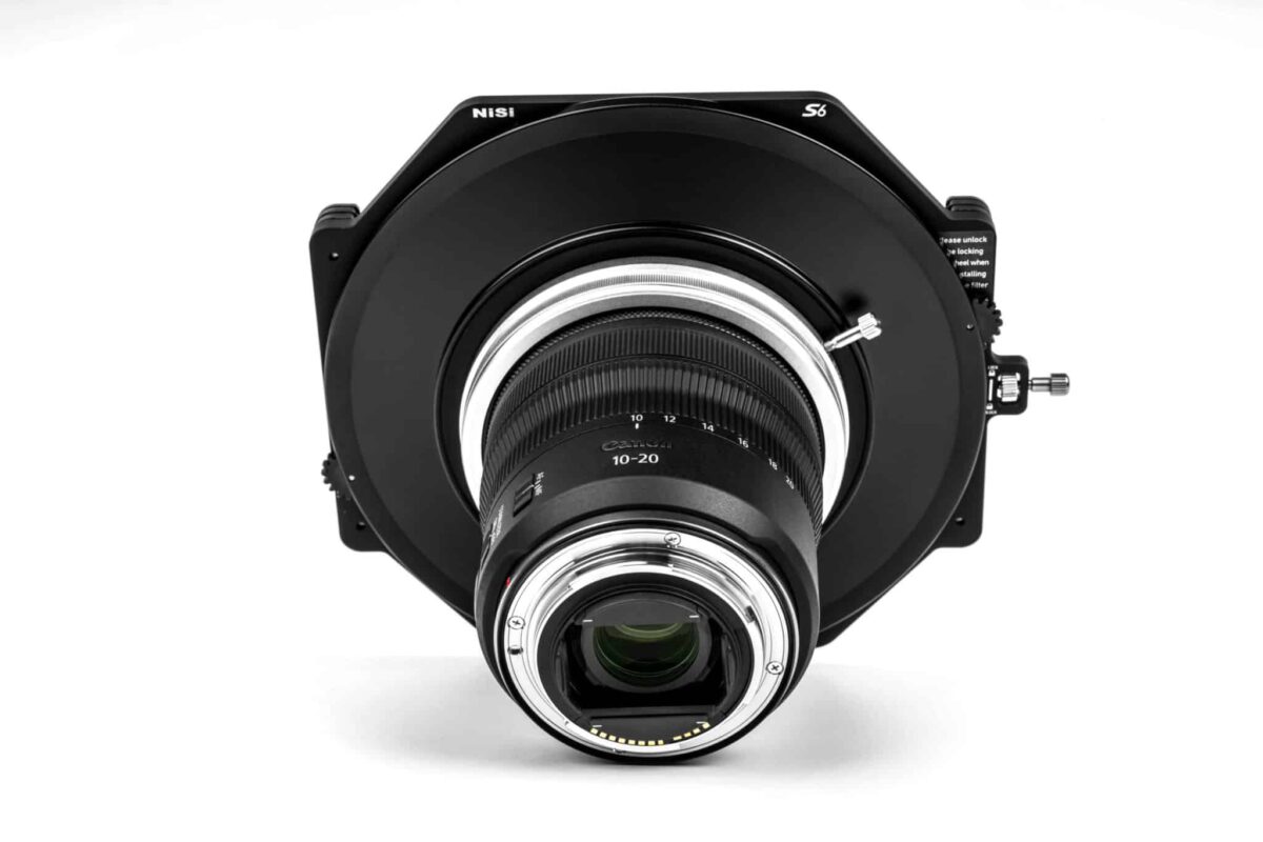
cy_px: 421
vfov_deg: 18.2
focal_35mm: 75
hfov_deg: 27.0
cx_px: 632
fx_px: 2631
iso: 100
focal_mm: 75
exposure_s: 1/160
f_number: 14
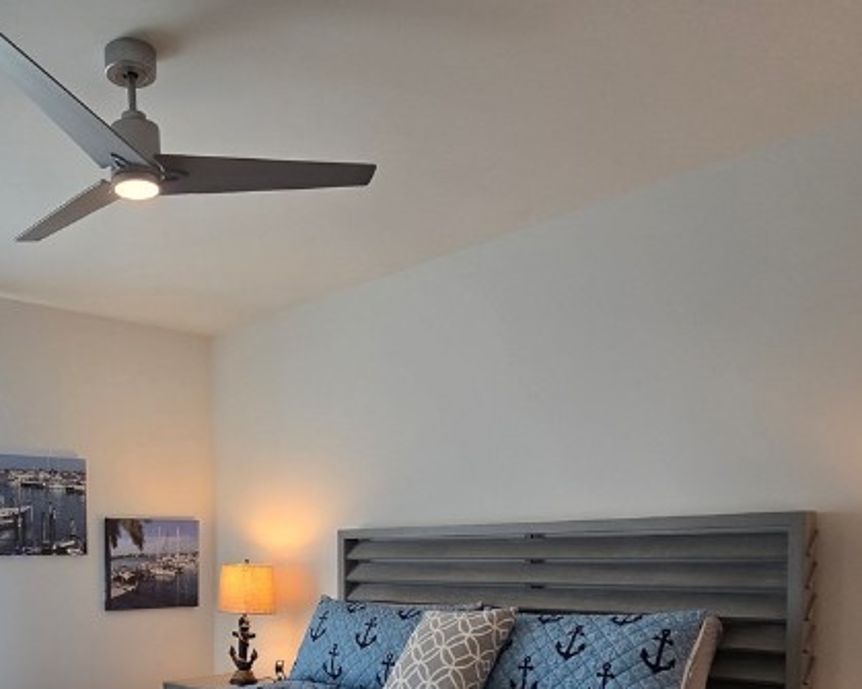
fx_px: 791
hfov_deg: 55.4
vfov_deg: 43.4
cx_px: 255
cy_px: 609
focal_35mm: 31
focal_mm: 2.2
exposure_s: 1/60
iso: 64
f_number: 2.2
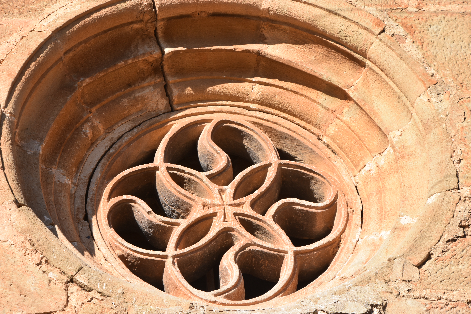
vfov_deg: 8.3
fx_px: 2159
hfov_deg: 12.4
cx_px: 236
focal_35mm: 165
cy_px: 157
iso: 250
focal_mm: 110
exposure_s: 1/250
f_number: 14
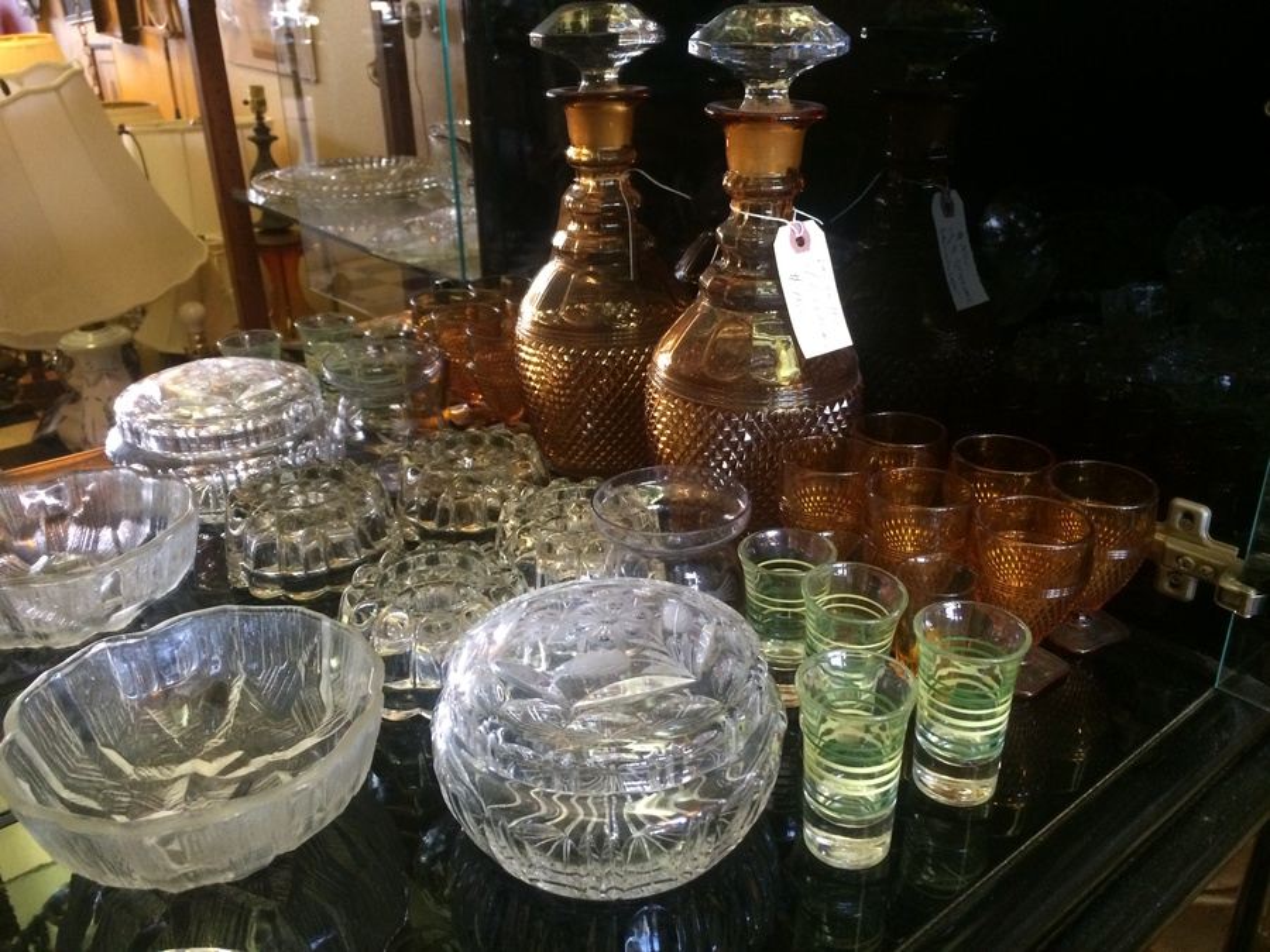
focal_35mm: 30
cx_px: 635
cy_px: 476
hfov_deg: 60.0
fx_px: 1101
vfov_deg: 46.8
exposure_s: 1/15
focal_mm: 4.12
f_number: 2.2
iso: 320
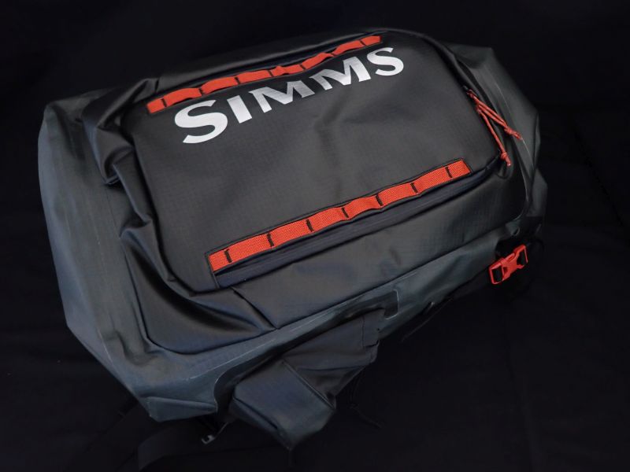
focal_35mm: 25
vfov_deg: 54.9
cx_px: 315
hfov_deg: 69.4
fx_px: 455
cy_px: 236
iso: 400
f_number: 2
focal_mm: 4.5
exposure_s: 1/30
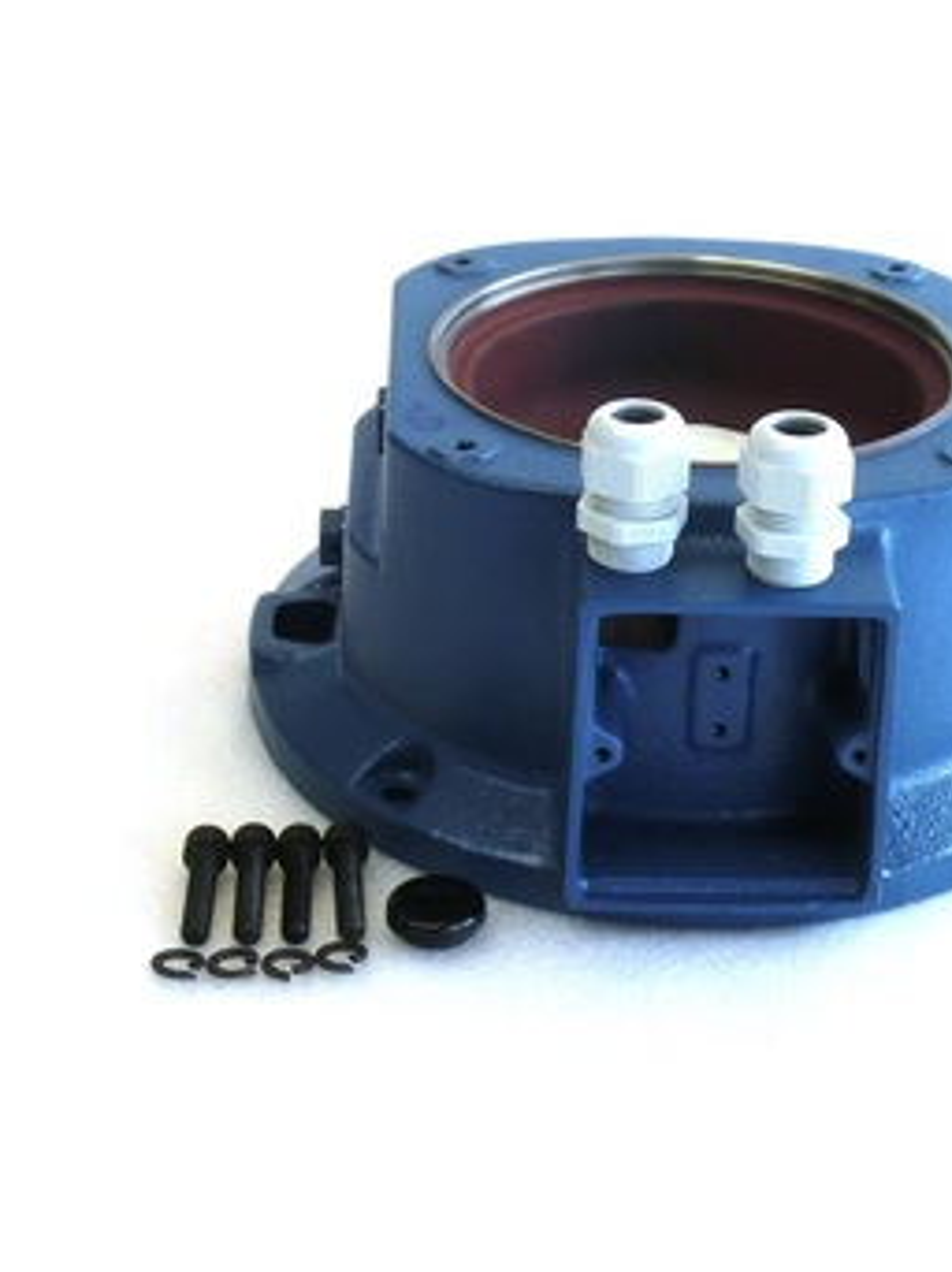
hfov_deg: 20.9
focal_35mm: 70
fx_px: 2570
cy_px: 634
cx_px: 640
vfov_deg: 27.8
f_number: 3.7
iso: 100
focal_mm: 9.3
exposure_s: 1/60
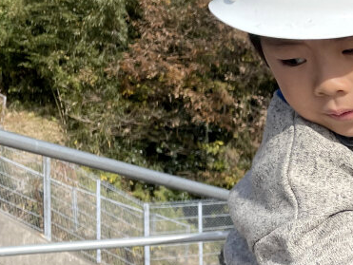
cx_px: 404
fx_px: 857
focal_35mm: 84
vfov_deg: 17.6
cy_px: 149
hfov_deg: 21.8
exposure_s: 1/5291
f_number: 1.6
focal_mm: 4.2
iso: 32
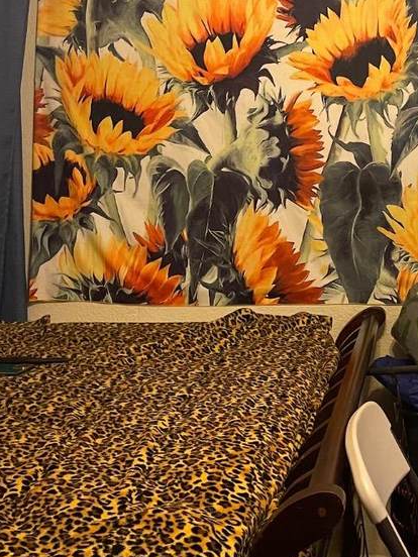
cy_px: 177
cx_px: 385
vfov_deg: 32.9
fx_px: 934
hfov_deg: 24.4
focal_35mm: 58
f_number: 1.6
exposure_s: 1/60
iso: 500
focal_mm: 5.1
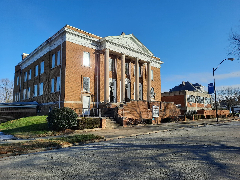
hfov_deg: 69.4
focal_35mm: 25
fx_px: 173
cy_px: 90
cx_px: 120
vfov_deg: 54.9
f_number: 2
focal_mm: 4.6
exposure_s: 1/883
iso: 32
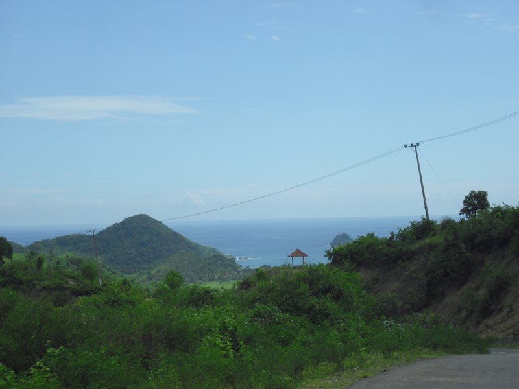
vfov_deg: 18.9
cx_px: 260
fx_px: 1169
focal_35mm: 78
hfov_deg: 25.0
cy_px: 194
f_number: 12
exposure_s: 1/200
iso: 100
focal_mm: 12.8
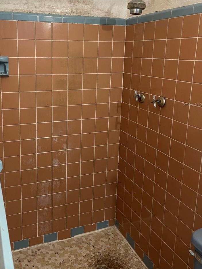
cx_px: 74
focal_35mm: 32
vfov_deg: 56.3
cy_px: 104
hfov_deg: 43.7
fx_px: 249
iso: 250
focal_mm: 5.1
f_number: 1.6
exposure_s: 1/60
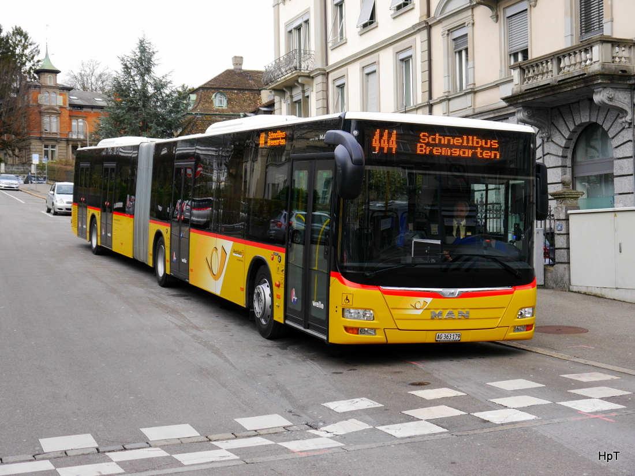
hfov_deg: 36.8
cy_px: 238
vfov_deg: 28.0
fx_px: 954
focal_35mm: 52
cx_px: 318
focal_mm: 26
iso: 160
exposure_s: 1/125
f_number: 5.6
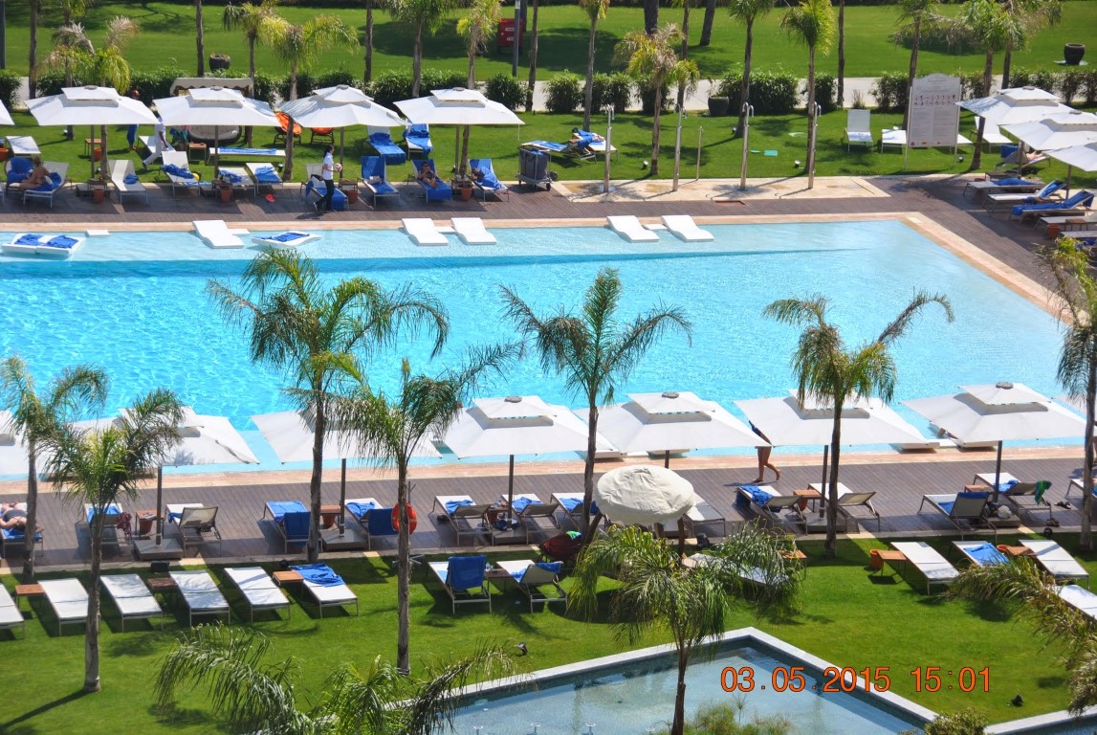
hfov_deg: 17.0
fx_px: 3661
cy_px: 368
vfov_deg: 11.5
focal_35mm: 120
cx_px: 548
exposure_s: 1/640
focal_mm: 80
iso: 100
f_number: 6.3
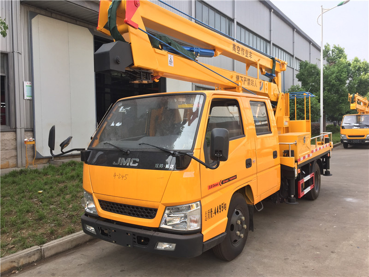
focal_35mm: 29
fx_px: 309
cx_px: 184
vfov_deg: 48.2
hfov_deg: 61.7
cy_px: 138
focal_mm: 4.15
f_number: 2.2
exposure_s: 1/488
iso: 32
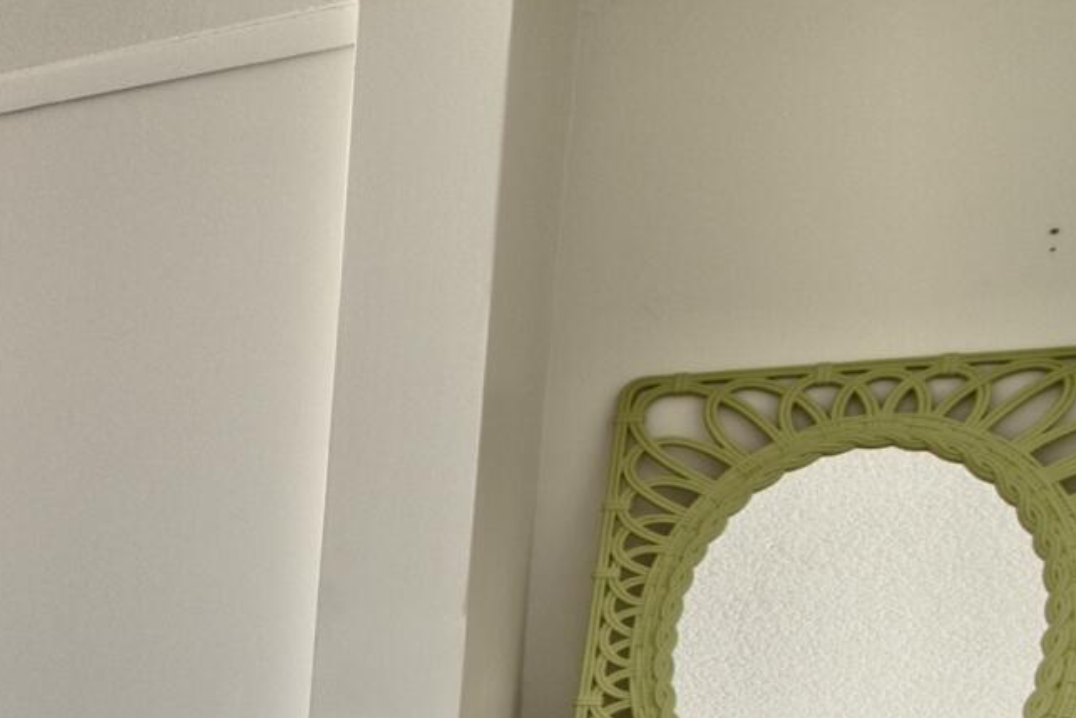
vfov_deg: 22.4
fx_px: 1674
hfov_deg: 17.9
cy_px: 857
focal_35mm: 56
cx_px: -1210
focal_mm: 12
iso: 800
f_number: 11
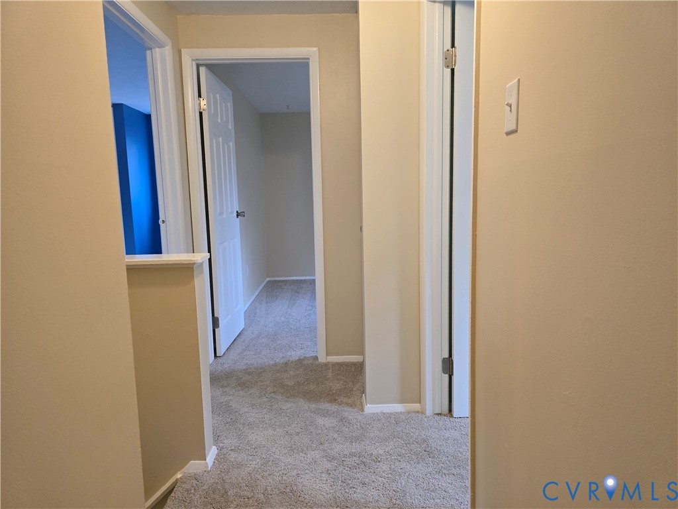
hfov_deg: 73.9
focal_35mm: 23
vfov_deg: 58.9
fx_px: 450
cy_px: 254
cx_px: 339
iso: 640
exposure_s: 1/120
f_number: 1.7
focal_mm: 6.3
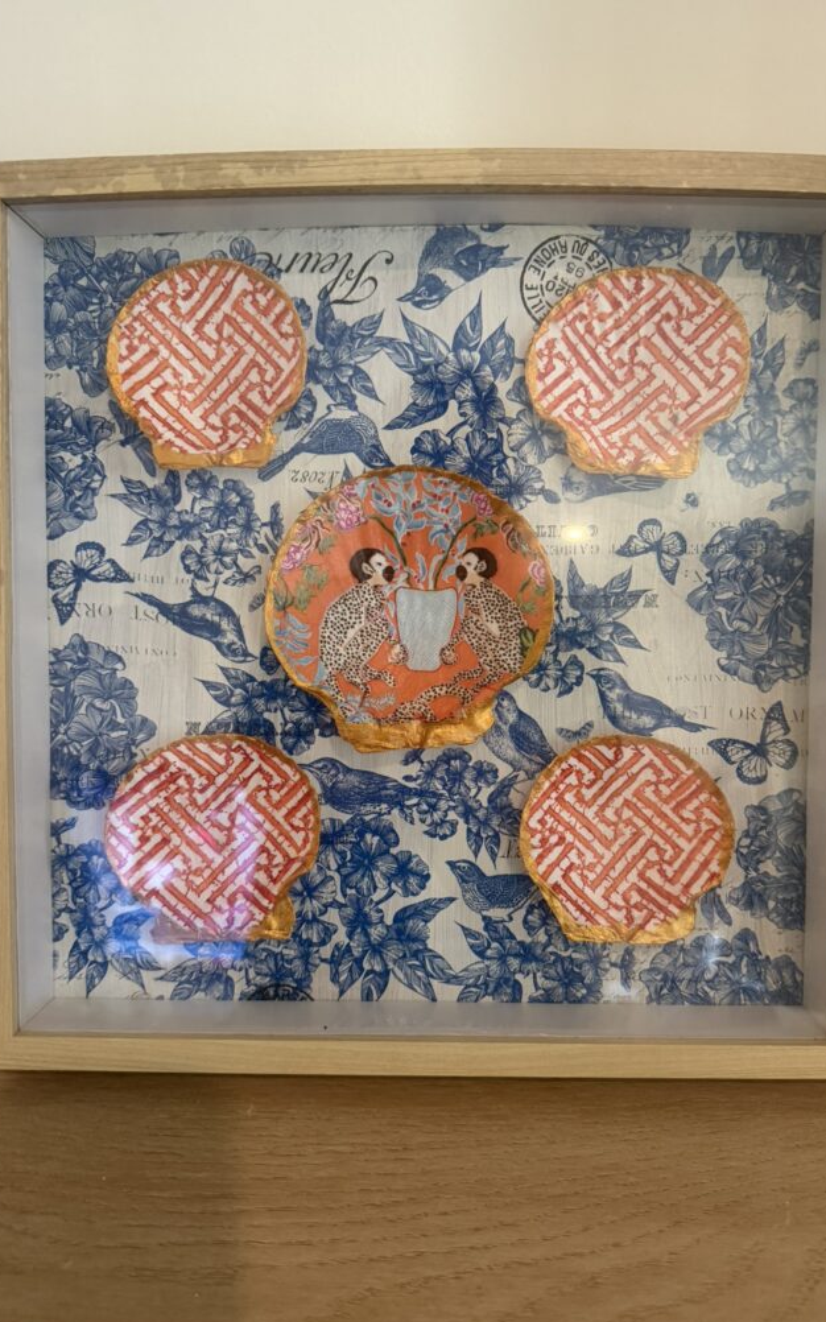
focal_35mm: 26
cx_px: 445
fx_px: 937
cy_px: 665
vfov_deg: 70.4
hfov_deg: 47.5
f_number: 1.78
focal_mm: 6.76
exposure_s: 1/60
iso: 320
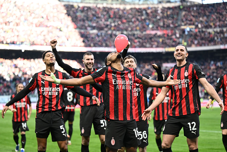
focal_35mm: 91
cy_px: 76
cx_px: 114
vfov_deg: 15.0
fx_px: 574
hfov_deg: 22.4
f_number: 3.2
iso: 1250
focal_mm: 91
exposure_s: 1/1250
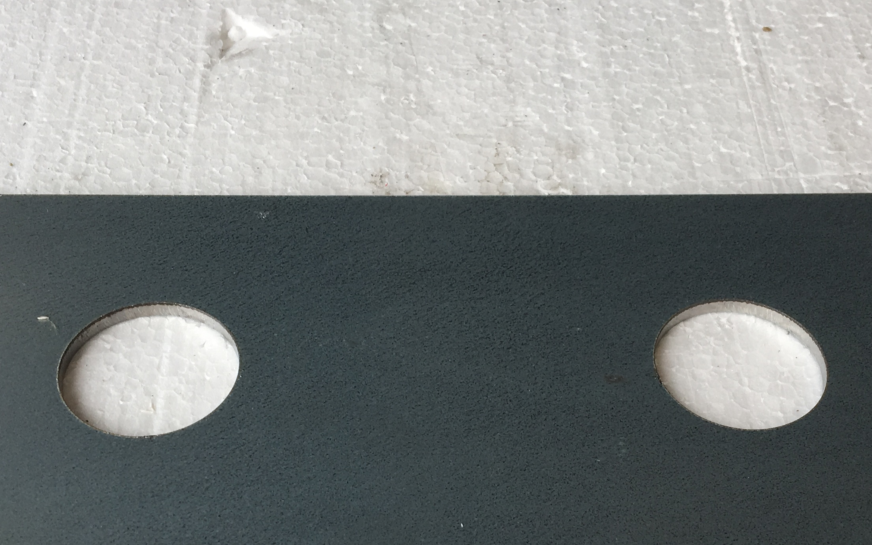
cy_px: 406
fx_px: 1331
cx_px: 467
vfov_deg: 22.9
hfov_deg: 36.3
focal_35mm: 56
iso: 25
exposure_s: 1/120
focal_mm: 4.15
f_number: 2.2
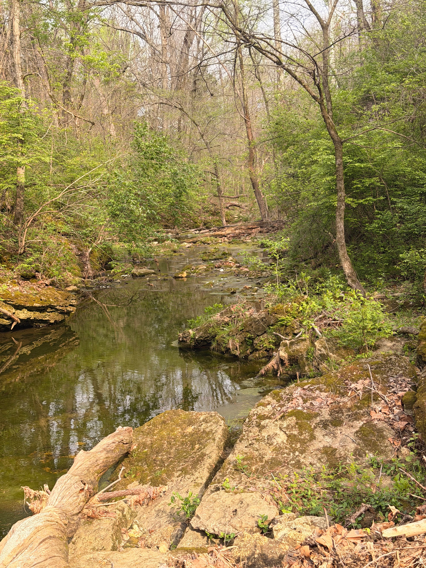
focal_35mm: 48
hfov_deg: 30.3
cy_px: 284
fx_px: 788
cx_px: 213
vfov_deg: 39.7
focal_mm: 6.76
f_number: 1.78
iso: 64
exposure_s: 1/939
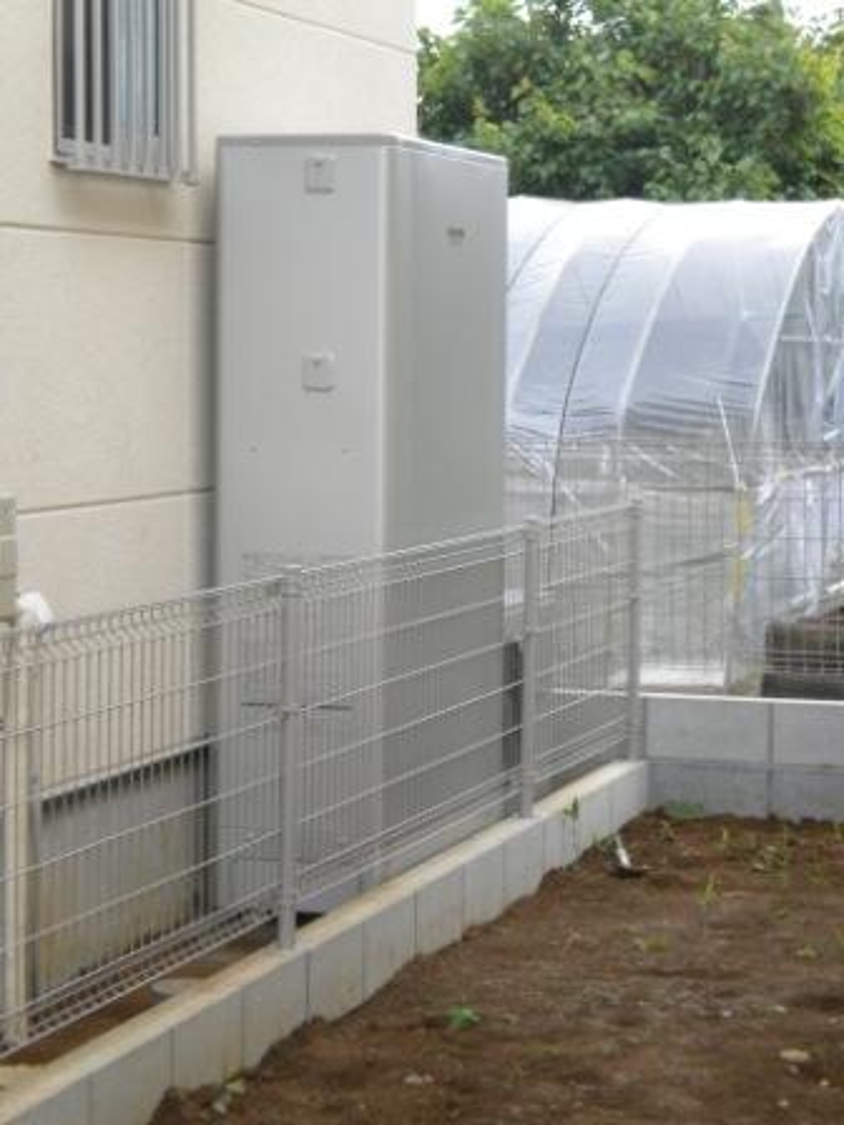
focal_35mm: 96
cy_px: 562
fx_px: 3121
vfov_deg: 20.4
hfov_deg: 15.4
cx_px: 422
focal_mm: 17.3
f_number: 5.7
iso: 312
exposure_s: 1/114
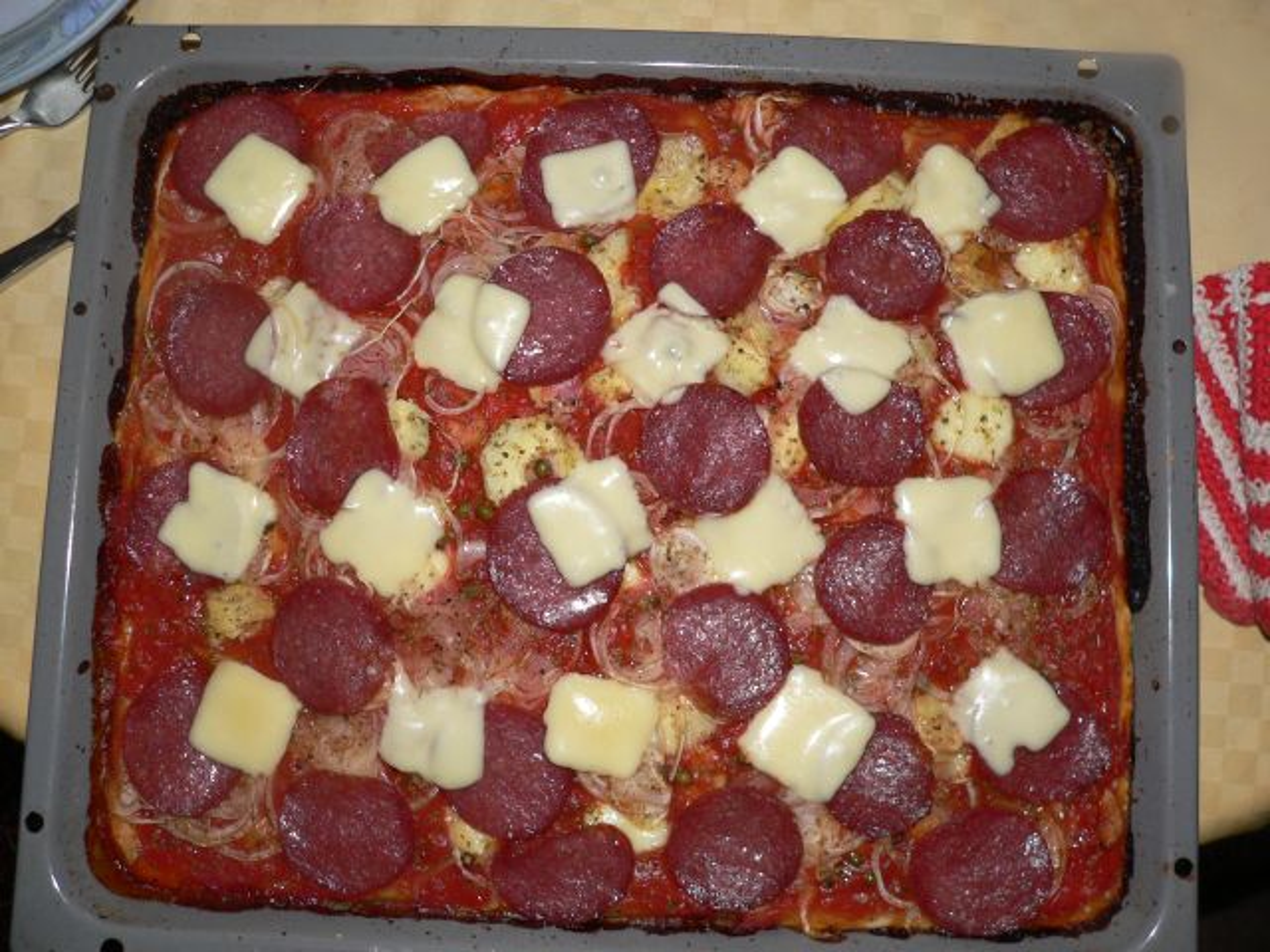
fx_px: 1321
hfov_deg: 51.4
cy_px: 476
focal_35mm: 36
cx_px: 635
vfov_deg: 39.7
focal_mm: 6
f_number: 2.8
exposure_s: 1/60
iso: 100
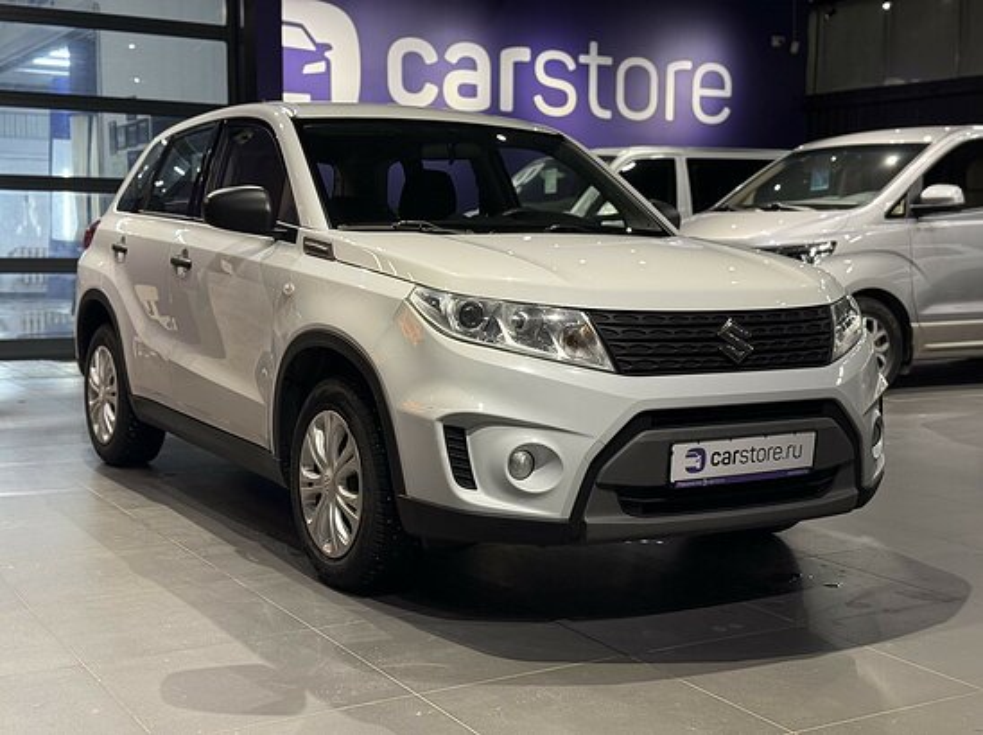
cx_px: 492
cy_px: 368
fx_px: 1362
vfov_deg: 30.2
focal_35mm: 48
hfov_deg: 39.7
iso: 125
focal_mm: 6.76
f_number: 1.78
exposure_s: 1/100
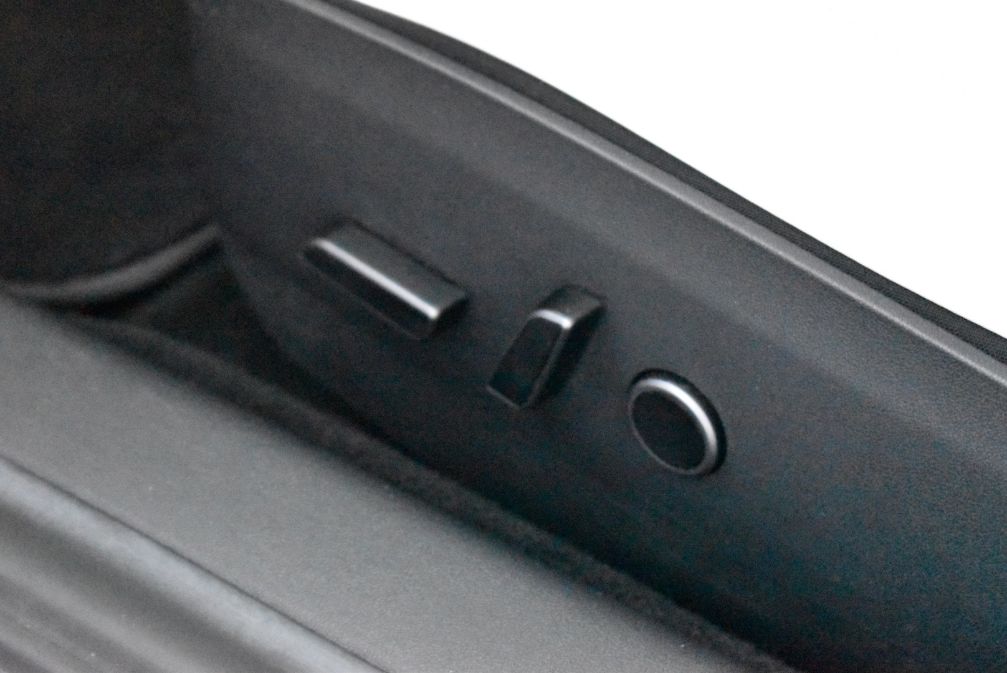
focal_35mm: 82
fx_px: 2309
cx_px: 504
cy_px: 336
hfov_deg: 24.6
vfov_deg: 16.6
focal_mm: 55
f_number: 5.6
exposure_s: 1/40
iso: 25600
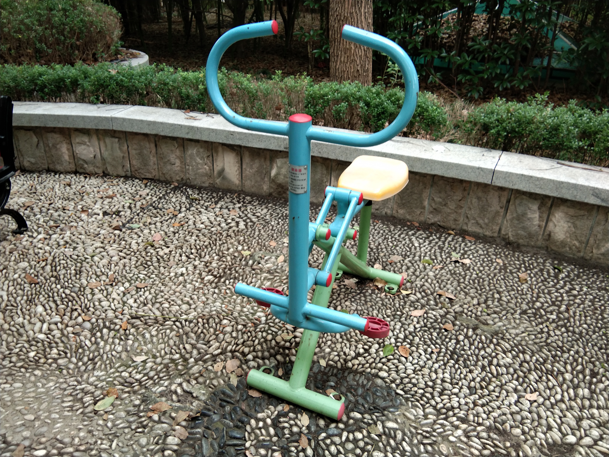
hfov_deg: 58.4
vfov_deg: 45.4
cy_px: 228
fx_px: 545
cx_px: 304
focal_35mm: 31
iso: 100
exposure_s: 1/50
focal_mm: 3.69
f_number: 2.2
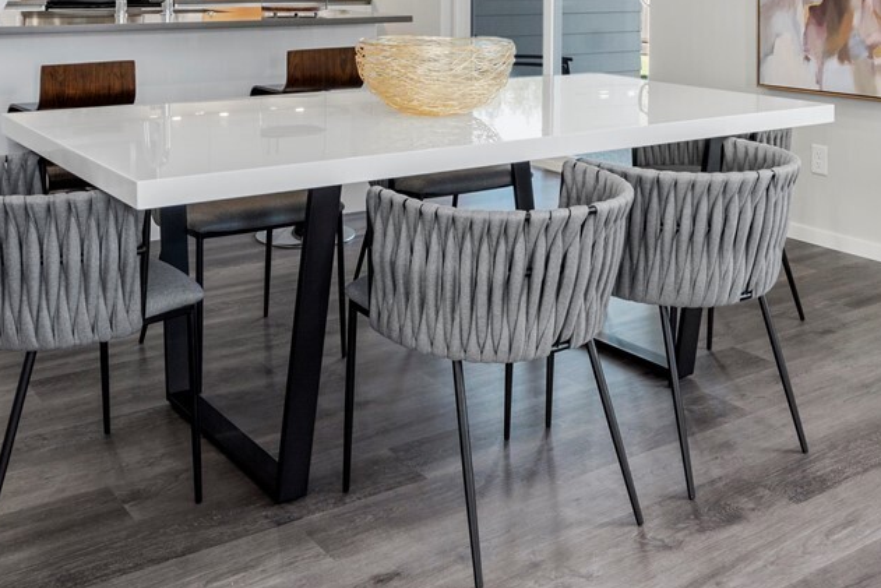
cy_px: -22
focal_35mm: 43
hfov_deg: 45.4
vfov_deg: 28.9
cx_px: 453
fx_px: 1052
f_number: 9
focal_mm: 16
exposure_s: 1/20
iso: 800
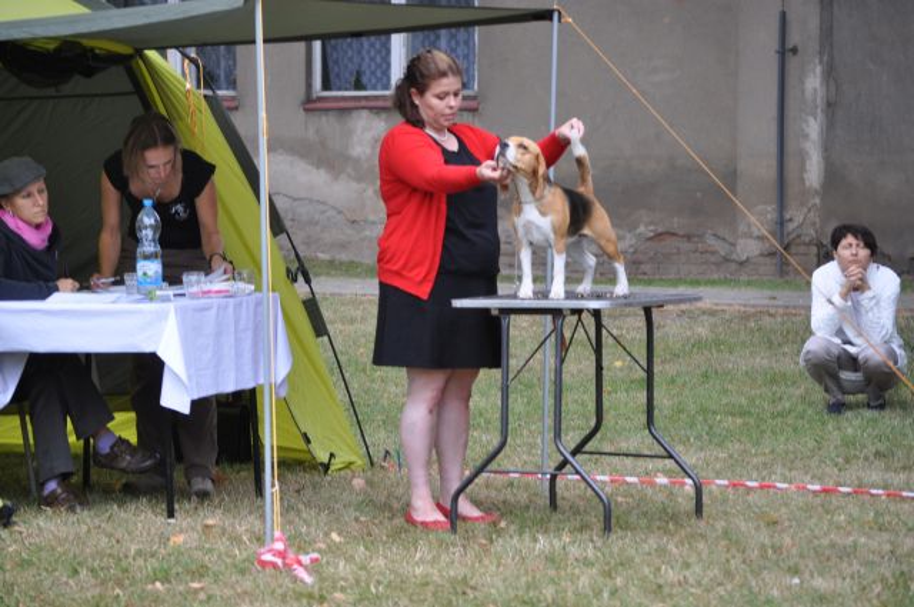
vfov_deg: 9.1
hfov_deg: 13.7
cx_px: 457
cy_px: 304
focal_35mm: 150
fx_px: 3803
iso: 400
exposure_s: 1/80
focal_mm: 100
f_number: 4.5
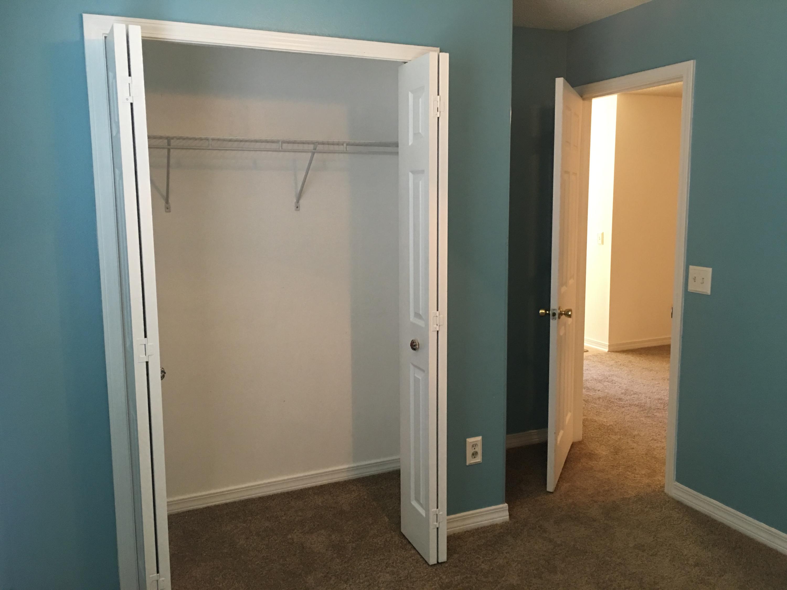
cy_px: 295
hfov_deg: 61.7
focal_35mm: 29
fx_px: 659
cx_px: 394
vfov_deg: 48.2
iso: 100
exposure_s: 1/15
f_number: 2.2
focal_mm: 4.15
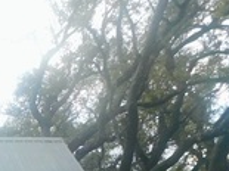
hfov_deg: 16.9
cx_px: -191
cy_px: 274
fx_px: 628
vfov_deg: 14.3
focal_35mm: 95
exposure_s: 1/640
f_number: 3
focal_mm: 4
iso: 125
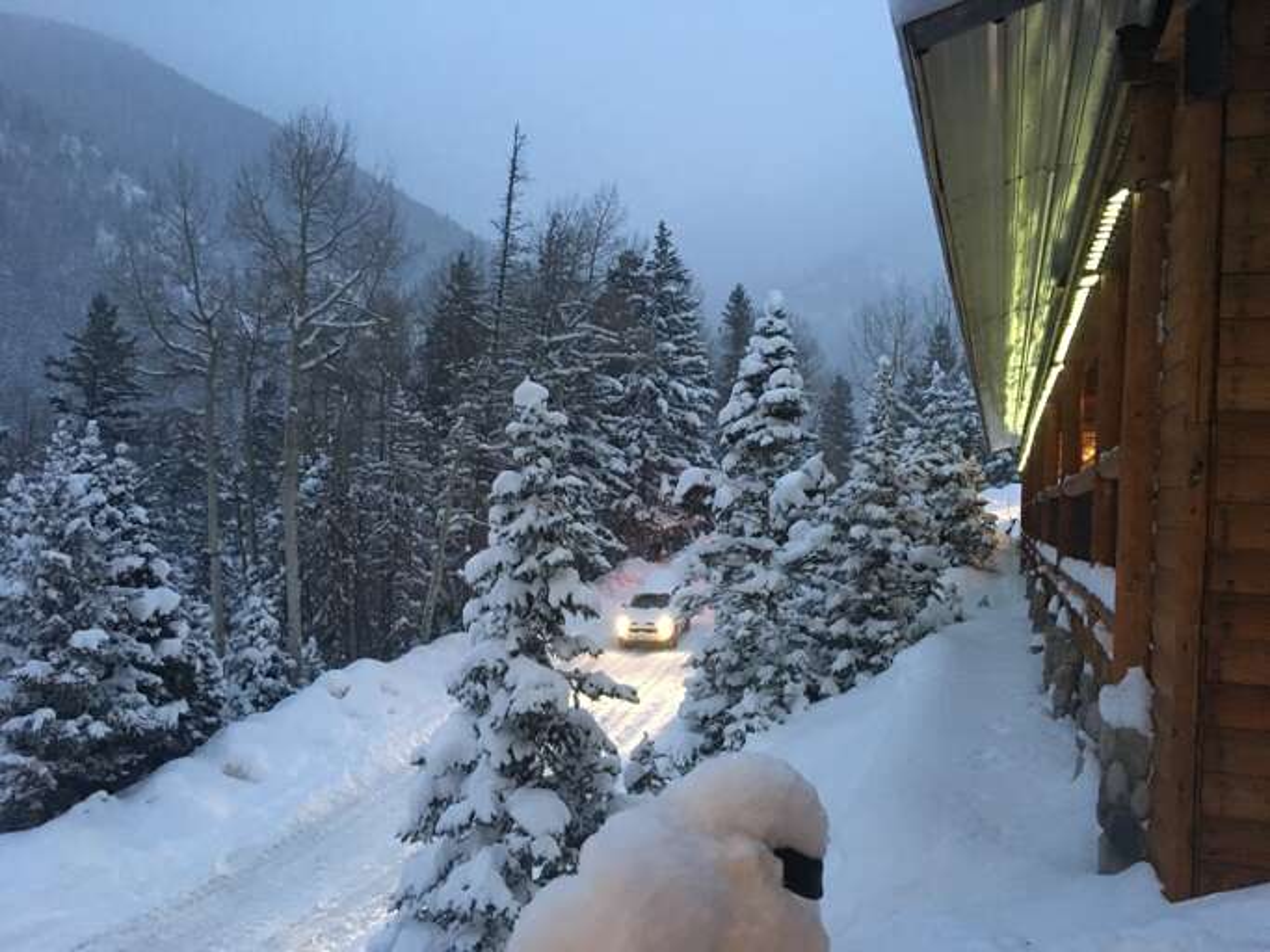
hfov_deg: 61.7
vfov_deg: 48.2
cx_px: 635
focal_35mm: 29
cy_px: 476
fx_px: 1064
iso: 320
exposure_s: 1/15
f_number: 2.2
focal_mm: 4.15
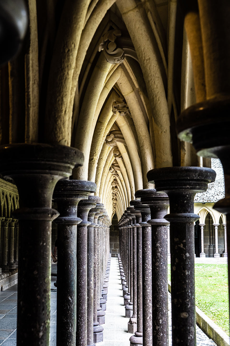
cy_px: 173
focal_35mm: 46
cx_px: 115
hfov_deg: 29.0
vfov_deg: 42.5
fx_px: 444
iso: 250
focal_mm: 30.9
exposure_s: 1/100
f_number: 5.6
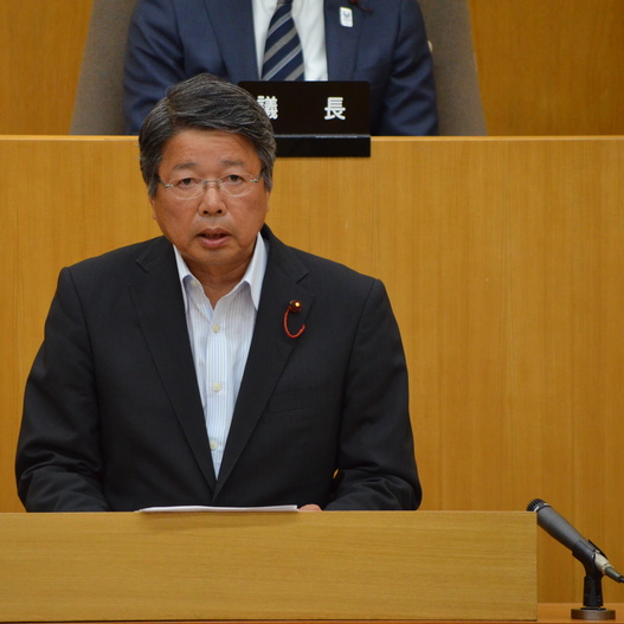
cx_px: 238
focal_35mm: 425
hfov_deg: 4.1
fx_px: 8668
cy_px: 313
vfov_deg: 4.1
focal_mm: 220
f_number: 5.3
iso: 2200
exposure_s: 1/125
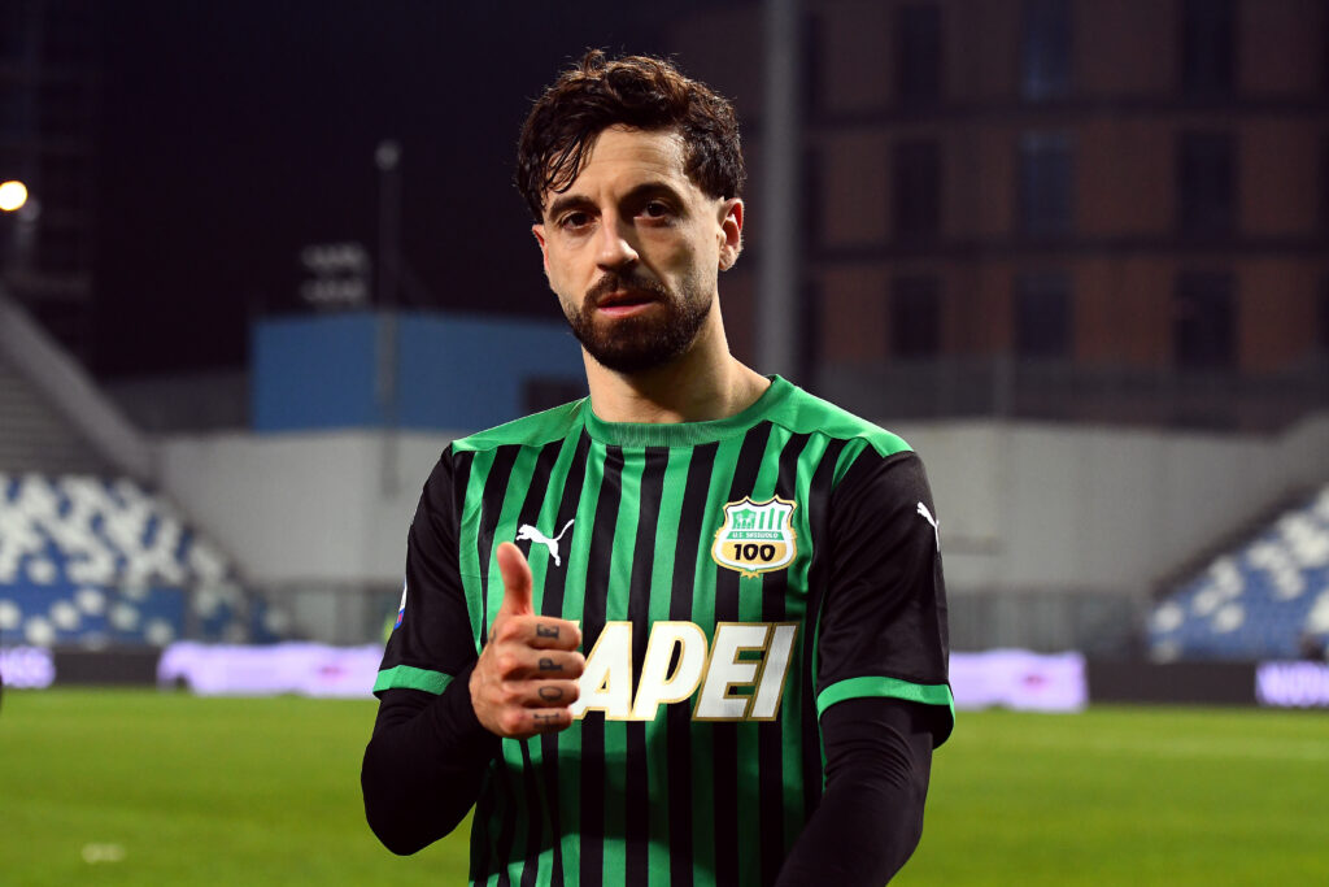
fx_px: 3877
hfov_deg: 19.5
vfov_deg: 13.0
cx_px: 664
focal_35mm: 105
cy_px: 444
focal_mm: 70
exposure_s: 1/1000
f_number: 4
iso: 2500
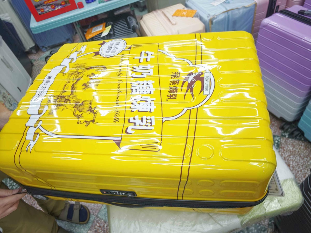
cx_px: 156
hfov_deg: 73.9
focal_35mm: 23
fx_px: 207
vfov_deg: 58.9
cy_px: 116
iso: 250
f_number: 2
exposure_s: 1/121
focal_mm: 8.72
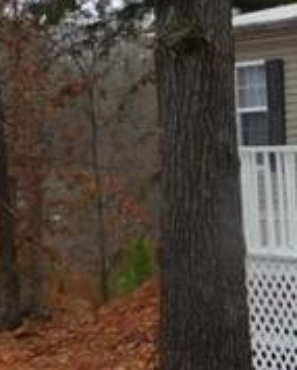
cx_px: 802
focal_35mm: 129
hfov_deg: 9.9
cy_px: 139
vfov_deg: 14.9
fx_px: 1414
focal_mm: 4
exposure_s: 1/200
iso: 125
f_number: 3
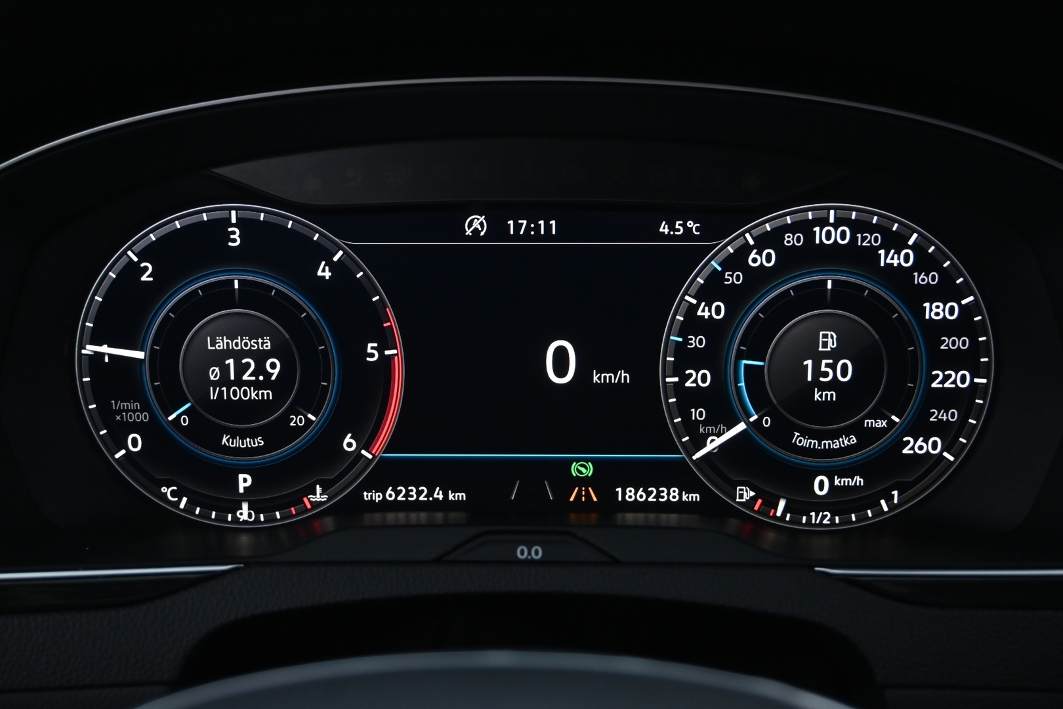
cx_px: 532
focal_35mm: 49
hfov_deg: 40.5
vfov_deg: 27.7
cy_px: 354
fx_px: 1439
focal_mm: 32.5
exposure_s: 1/25
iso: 1250
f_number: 5
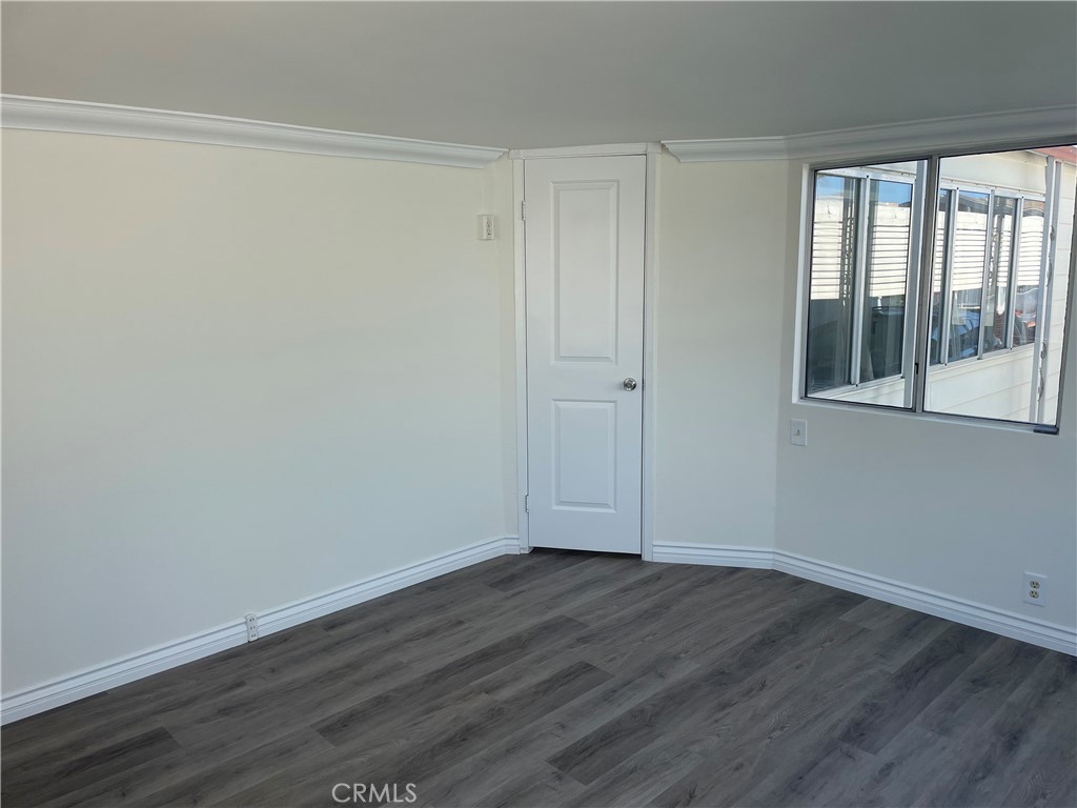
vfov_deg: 53.1
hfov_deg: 67.3
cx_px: 538
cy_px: 404
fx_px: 809
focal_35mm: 26
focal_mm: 4.2
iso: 32
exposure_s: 1/807
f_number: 1.6
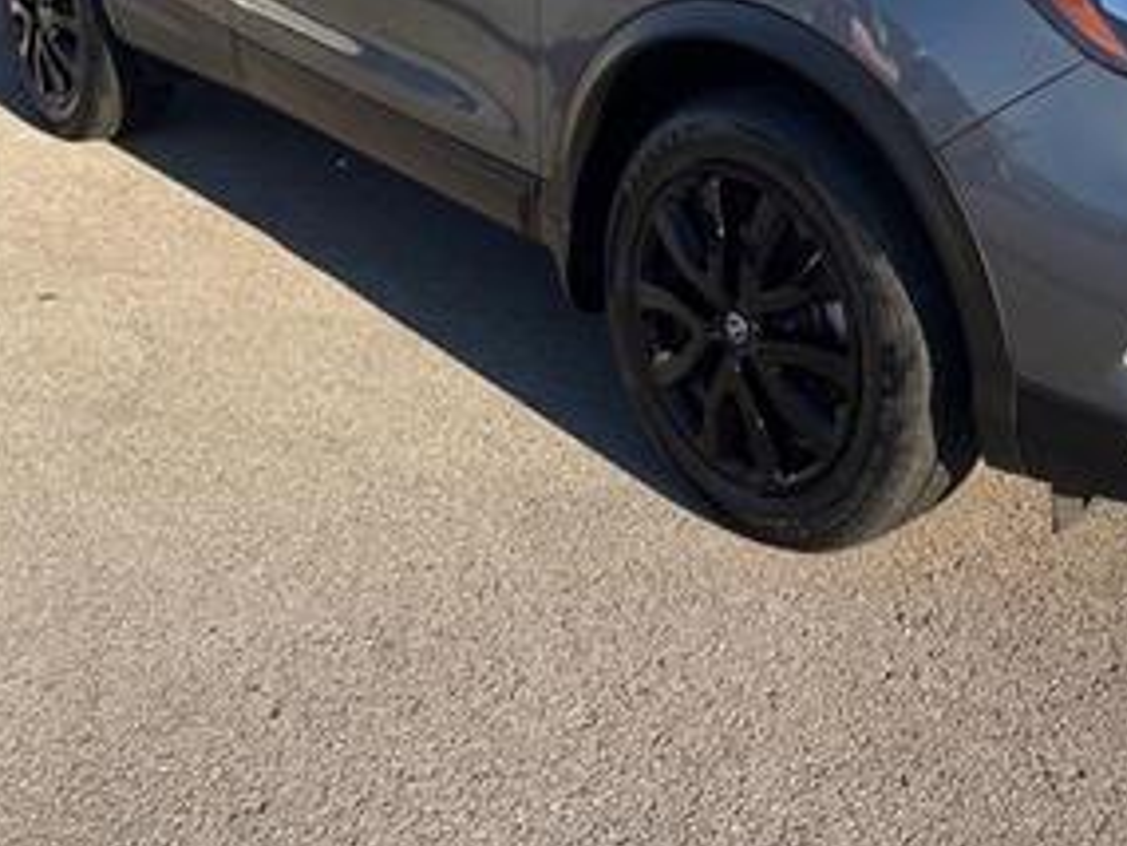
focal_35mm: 46
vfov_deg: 30.3
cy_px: 107
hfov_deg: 40.1
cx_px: 846
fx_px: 1498
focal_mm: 5.96
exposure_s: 1/2075
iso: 64
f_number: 1.6
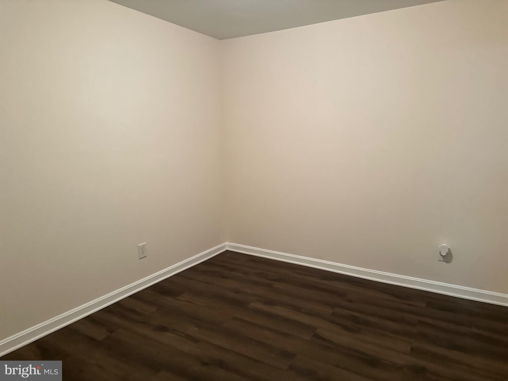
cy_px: 190
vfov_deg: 56.8
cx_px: 254
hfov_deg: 71.6
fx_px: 352
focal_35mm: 24
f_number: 1.78
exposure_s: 1/60
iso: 640
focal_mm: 6.86
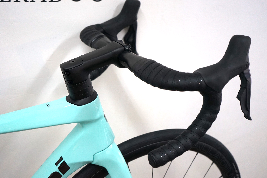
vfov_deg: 28.0
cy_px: 89
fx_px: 356
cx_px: 134
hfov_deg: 41.1
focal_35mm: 48
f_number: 5
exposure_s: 1/160
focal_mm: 48
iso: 2000
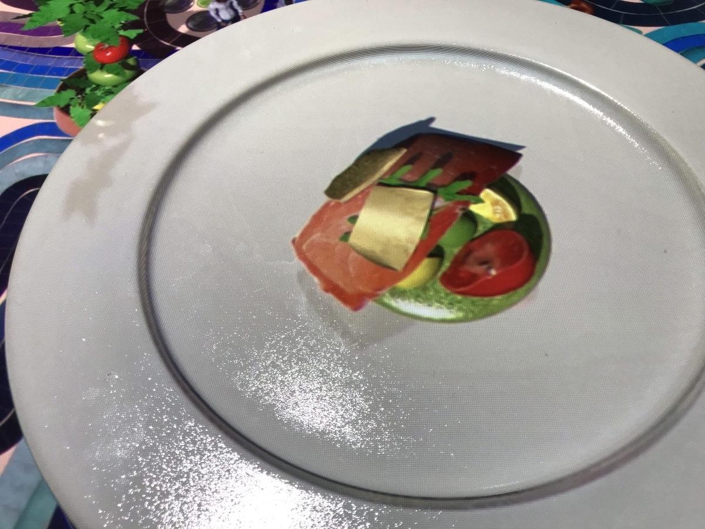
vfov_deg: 49.7
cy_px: 264
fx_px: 570
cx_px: 352
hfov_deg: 63.4
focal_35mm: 28
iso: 40
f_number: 1.8
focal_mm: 3.99
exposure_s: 1/120
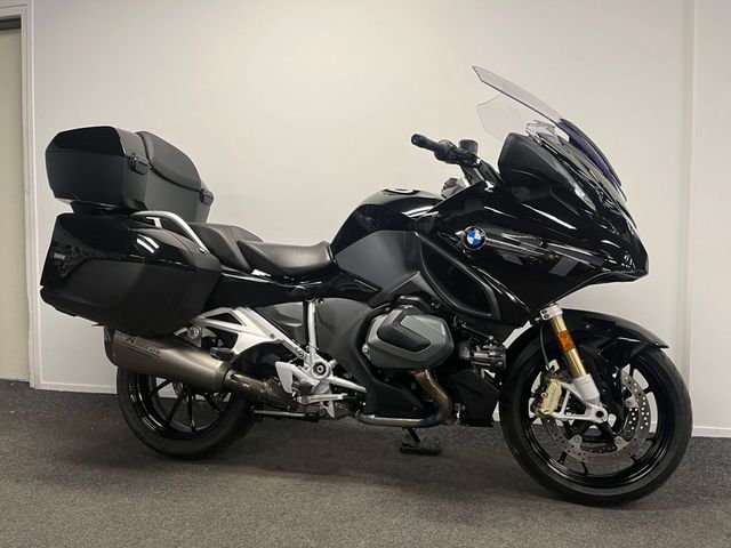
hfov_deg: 67.3
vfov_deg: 53.1
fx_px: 549
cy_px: 274
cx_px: 366
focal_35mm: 26
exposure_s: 1/50
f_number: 1.6
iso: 80
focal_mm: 5.1
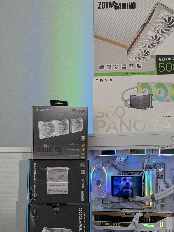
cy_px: 146
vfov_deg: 21.5
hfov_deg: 16.1
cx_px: 153
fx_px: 610
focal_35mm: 91
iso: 100
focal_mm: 6.76
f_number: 1.78
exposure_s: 1/209
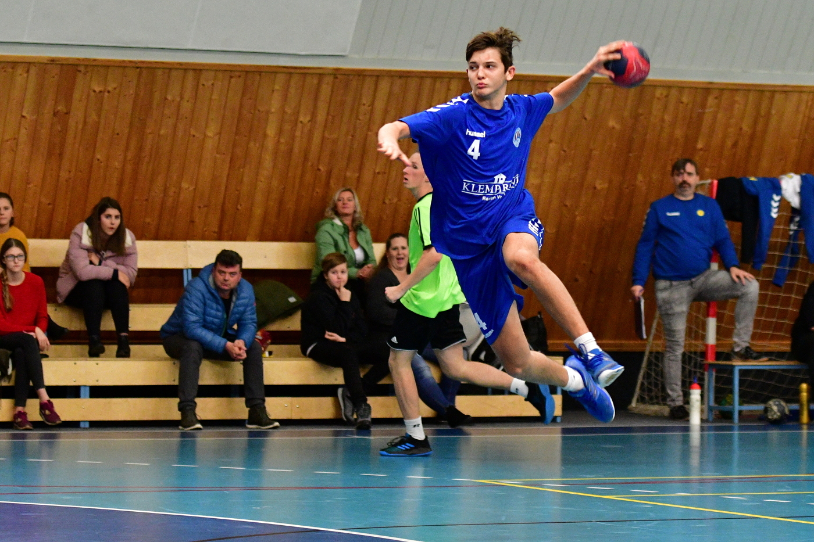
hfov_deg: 17.5
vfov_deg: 11.7
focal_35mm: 117
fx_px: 2645
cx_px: 407
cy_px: 271
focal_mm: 78
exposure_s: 1/400
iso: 3200
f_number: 2.8
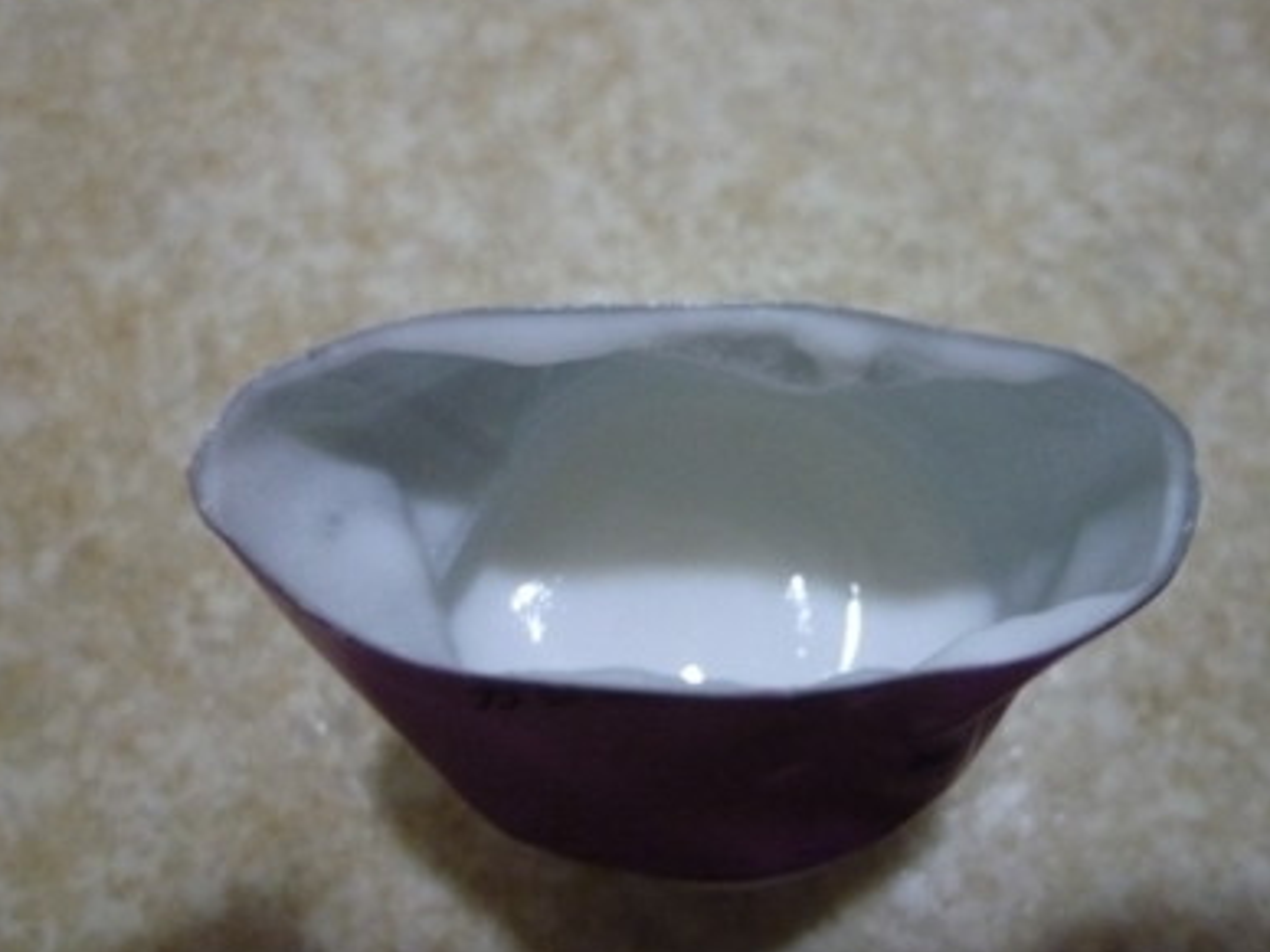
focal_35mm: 29
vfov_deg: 48.1
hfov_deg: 61.5
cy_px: 425
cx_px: 700
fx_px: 1064
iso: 1000
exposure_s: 1/15
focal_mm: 4.5
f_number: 2.8
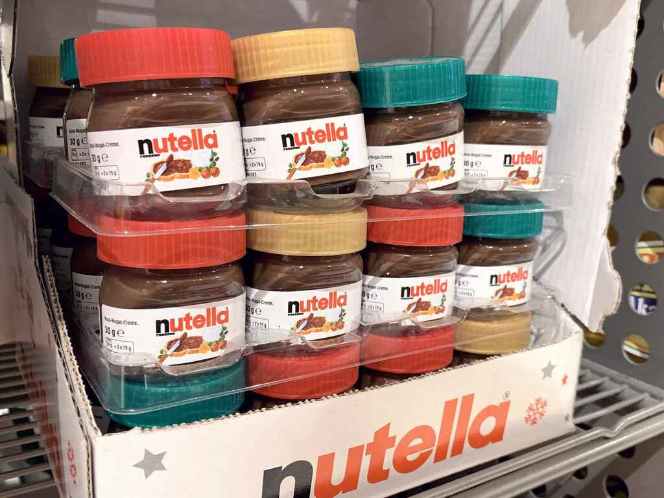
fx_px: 499
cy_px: 249
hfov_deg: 67.3
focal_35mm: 26
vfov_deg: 53.1
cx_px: 332
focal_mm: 4.25
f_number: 1.8
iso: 160
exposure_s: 1/50
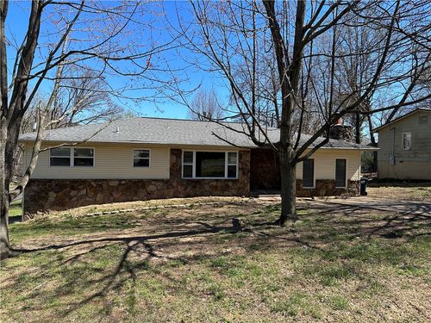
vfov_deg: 56.8
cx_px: 216
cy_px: 162
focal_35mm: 24
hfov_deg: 71.6
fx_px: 299
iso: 80
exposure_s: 1/2410
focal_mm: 6.86
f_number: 1.78
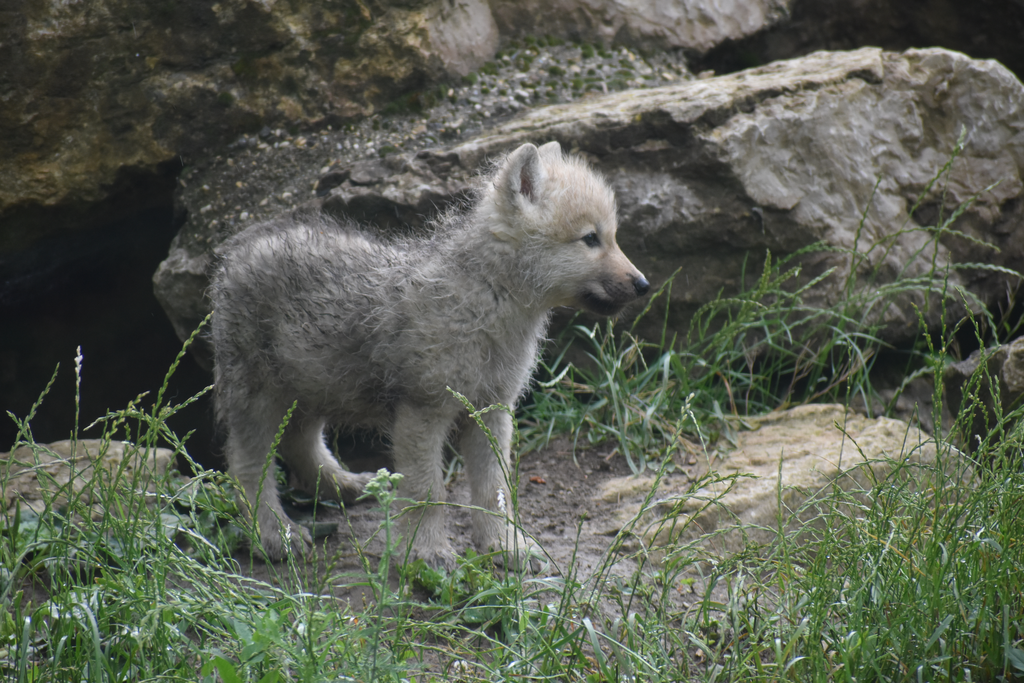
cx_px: 512
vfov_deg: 3.1
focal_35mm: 450
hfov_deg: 4.6
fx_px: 12799
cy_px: 342
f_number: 6.3
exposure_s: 1/320
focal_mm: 300
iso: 800
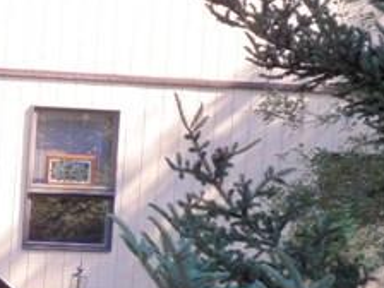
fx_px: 1875
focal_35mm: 169
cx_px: -293
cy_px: 170
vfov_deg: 8.8
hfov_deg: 11.0
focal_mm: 6.6
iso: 80
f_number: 4
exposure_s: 1/60
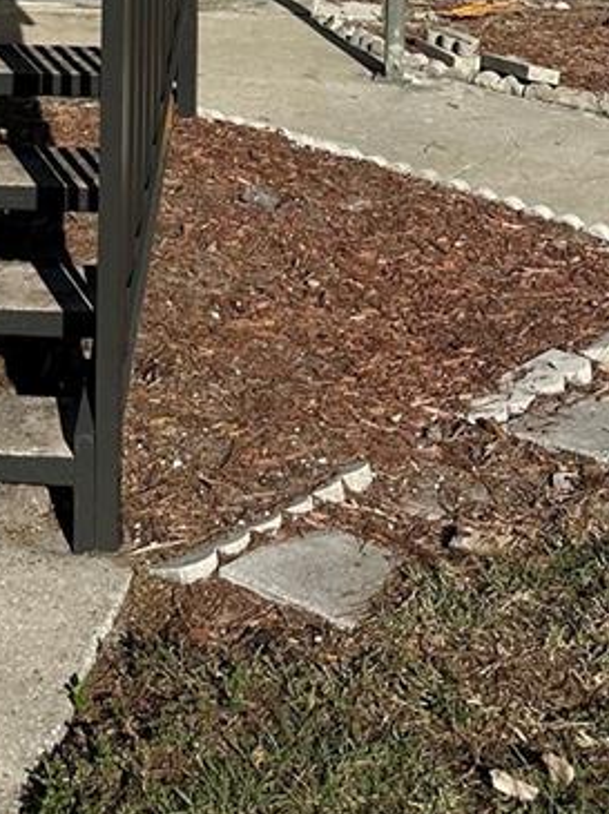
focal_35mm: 79
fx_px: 1856
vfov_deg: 20.8
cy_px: -426
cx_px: 259
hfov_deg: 18.6
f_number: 1.78
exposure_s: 1/9709
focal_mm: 6.86
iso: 80
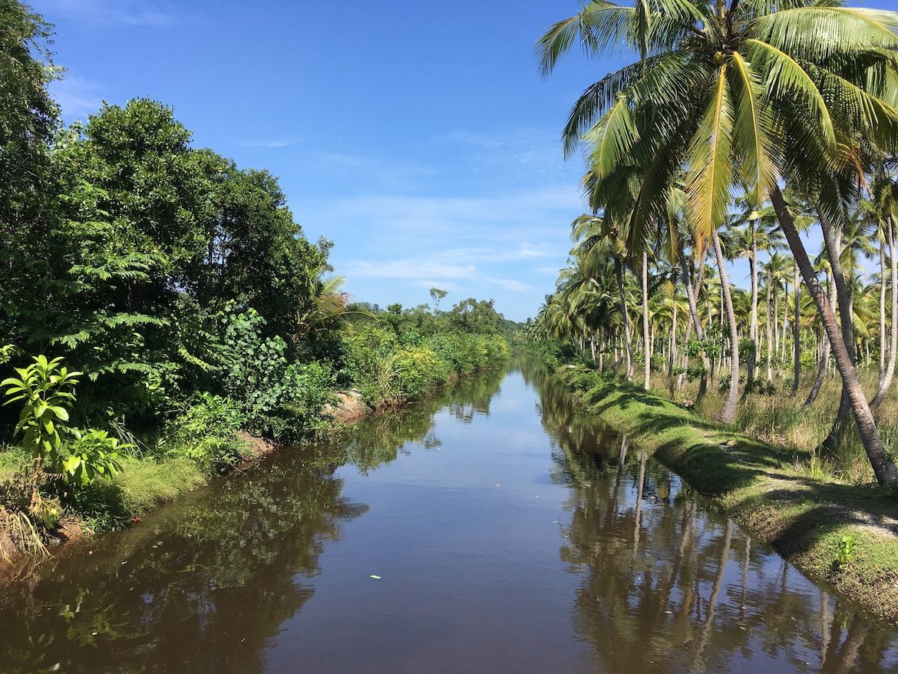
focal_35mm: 29
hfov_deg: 61.6
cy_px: 337
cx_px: 449
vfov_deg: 48.2
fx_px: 752
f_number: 2.2
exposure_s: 1/1261
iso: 25
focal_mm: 4.15
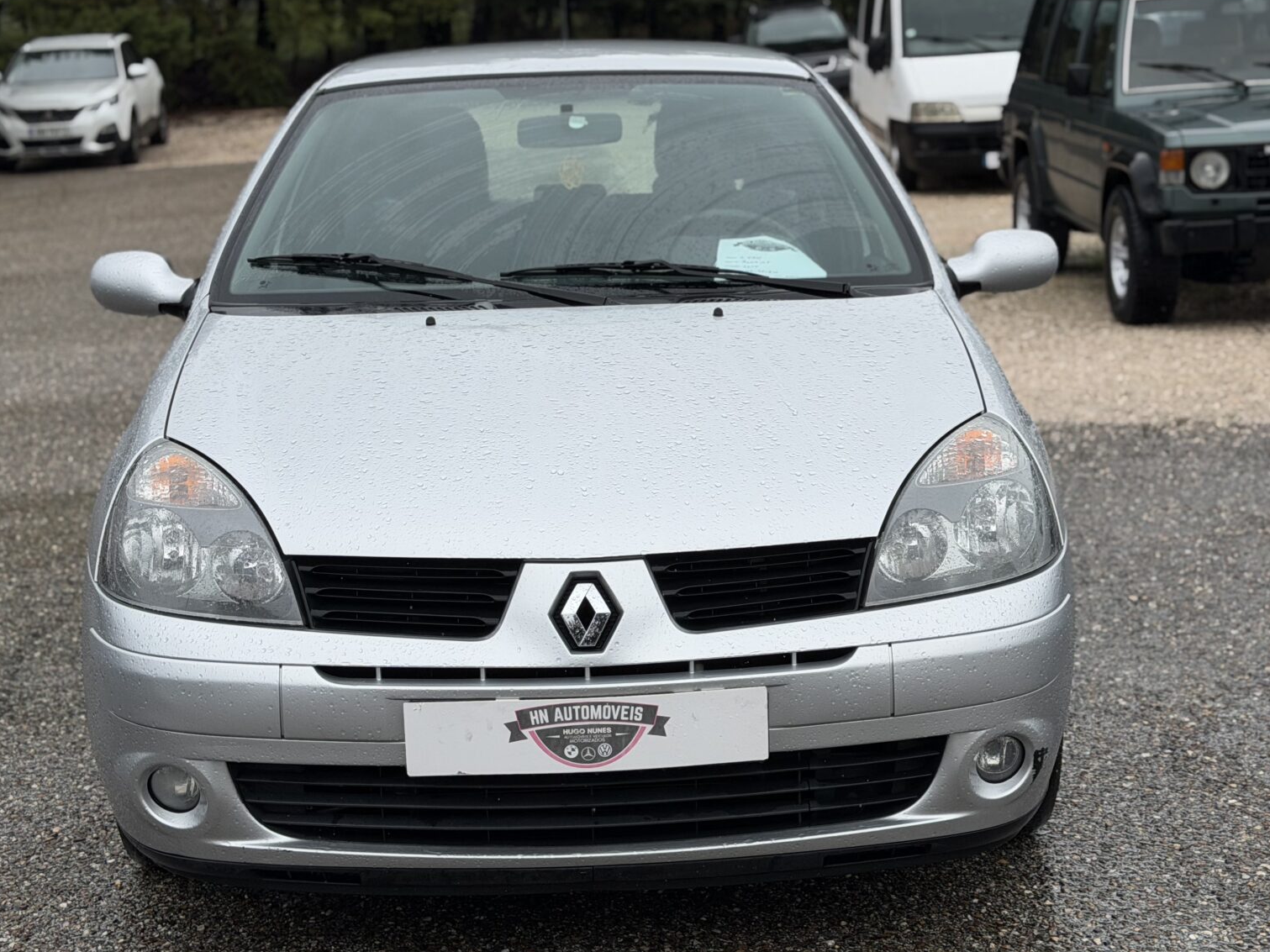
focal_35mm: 61
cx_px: 656
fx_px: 2238
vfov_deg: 24.0
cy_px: 434
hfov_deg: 31.7
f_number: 1.78
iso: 64
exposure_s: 1/3704
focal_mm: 6.76
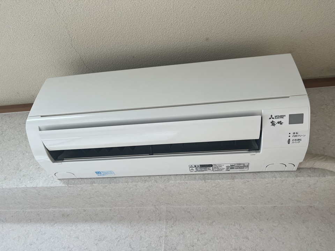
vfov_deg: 53.1
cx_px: 168
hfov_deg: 67.3
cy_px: 126
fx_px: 252
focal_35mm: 26
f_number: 1.6
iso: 64
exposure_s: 1/120
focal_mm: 5.1
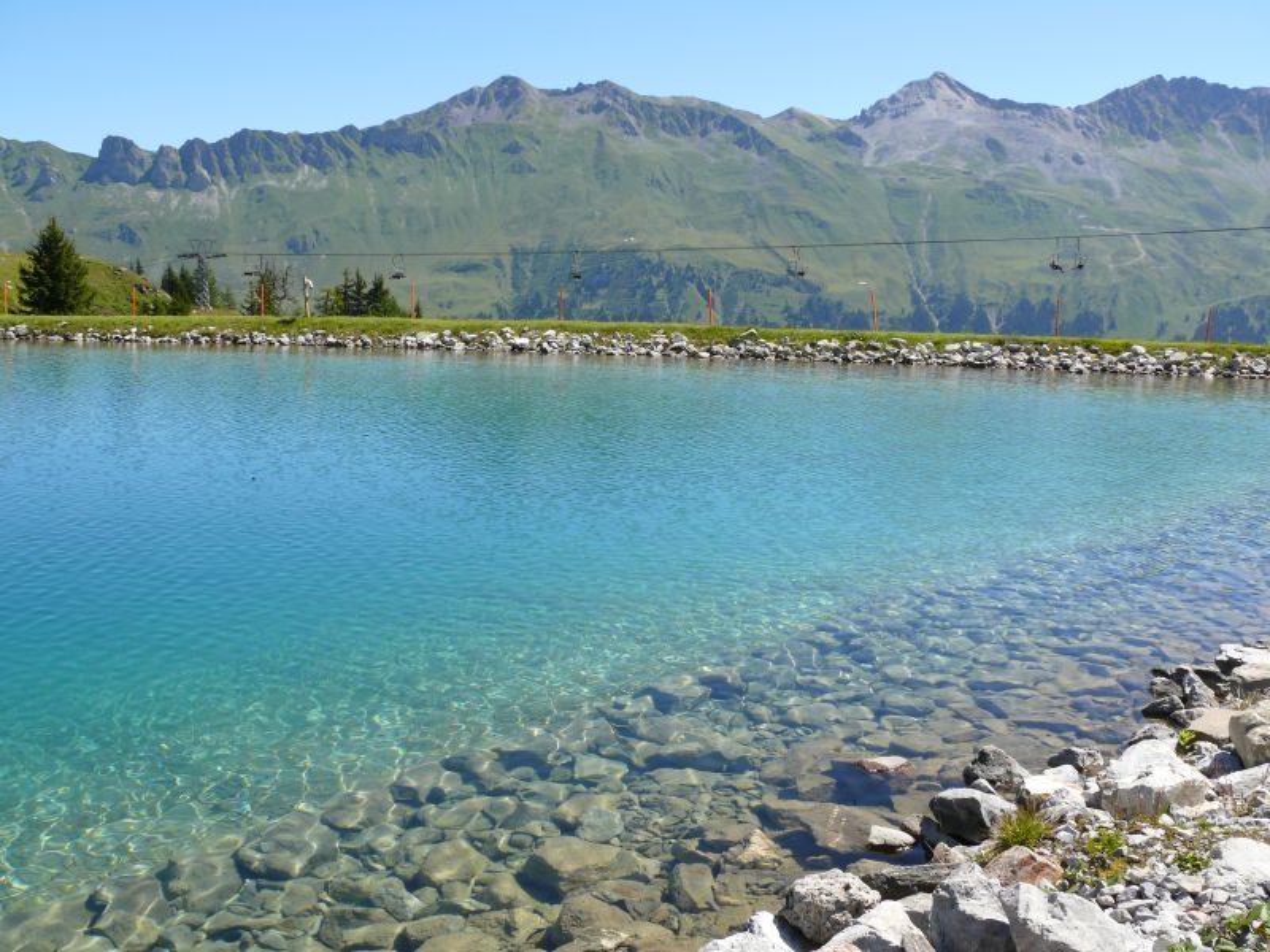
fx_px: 1284
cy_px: 476
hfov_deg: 52.6
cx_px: 635
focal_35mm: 35
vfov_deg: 40.7
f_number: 5.6
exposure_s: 1/400
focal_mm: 7.4
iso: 100
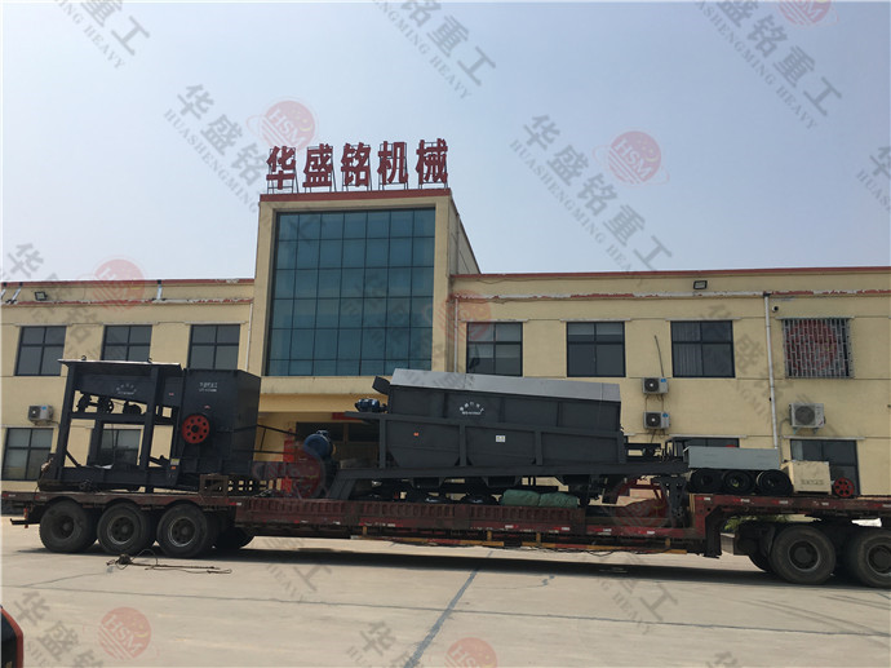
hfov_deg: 61.7
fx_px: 746
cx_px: 446
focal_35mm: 29
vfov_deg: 48.2
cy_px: 334
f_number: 2.2
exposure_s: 1/2849
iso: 25
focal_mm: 4.15
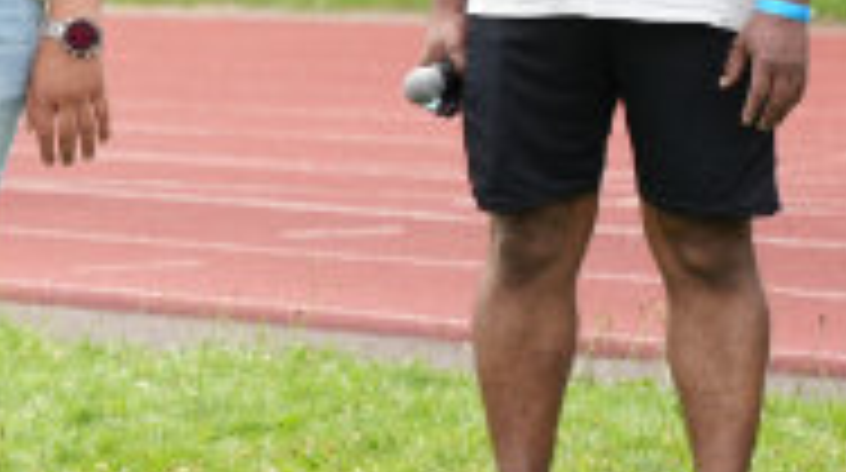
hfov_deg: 5.6
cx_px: -1066
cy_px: -205
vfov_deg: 3.2
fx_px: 8321
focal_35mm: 372
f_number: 2.8
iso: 250
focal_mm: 65.1
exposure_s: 1/800
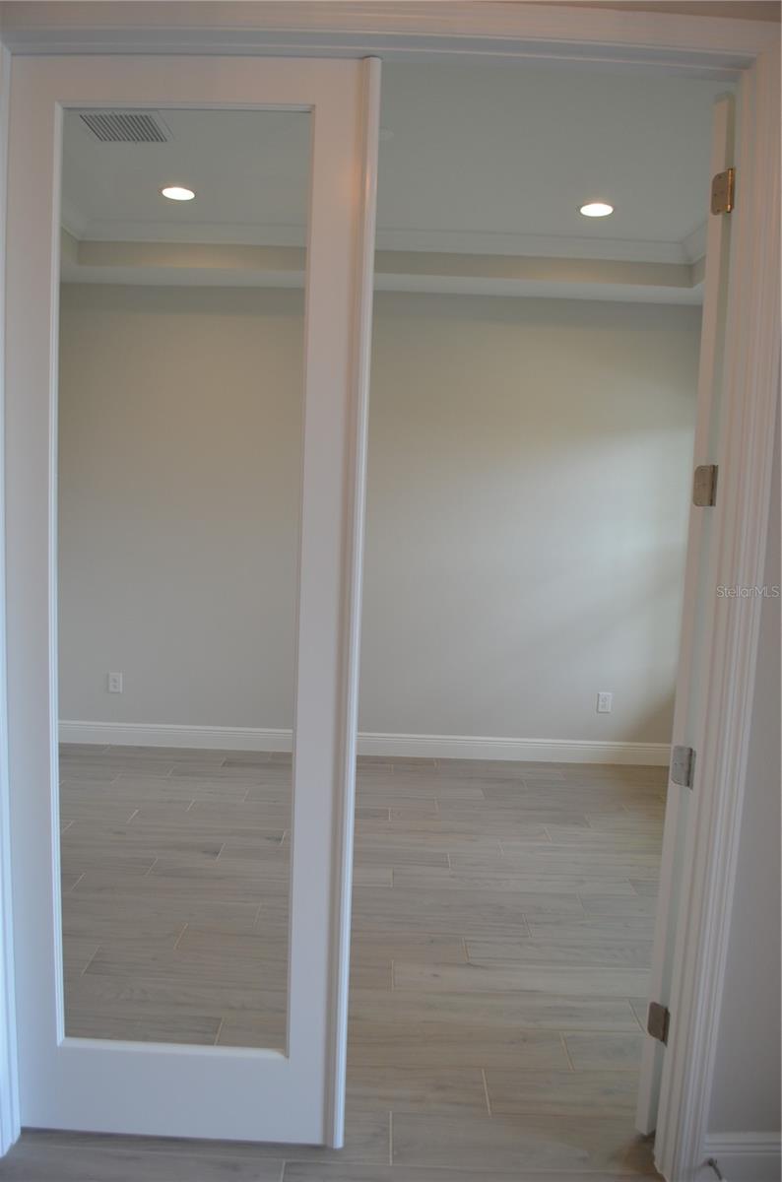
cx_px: 391
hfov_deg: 47.7
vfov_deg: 67.5
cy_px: 591
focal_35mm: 27
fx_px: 884
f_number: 4.5
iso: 400
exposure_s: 1/80
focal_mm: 18
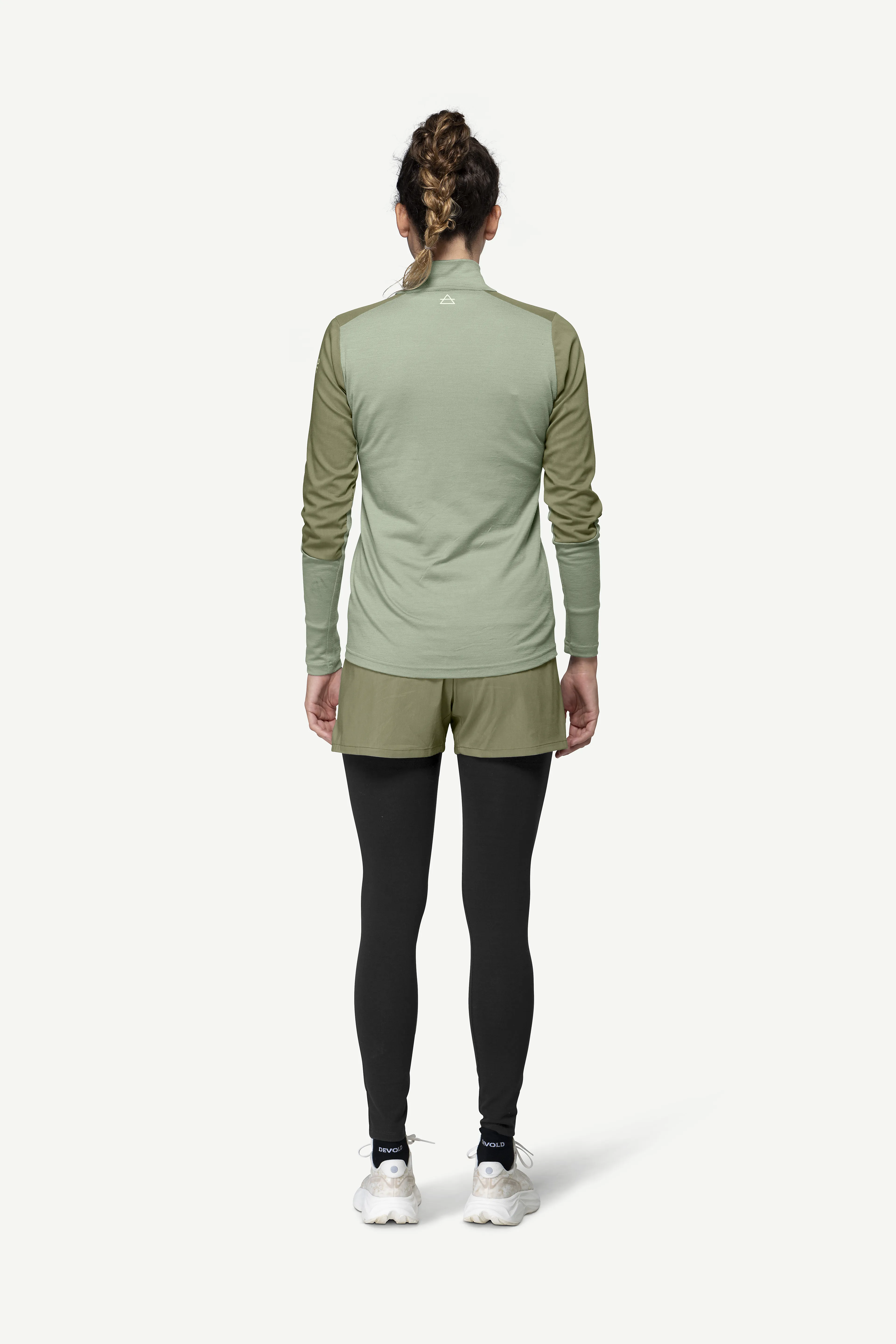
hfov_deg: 19.5
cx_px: 448
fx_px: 2613
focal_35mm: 70
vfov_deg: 28.8
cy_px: 672
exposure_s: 1/50
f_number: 6.3
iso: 100
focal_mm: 70
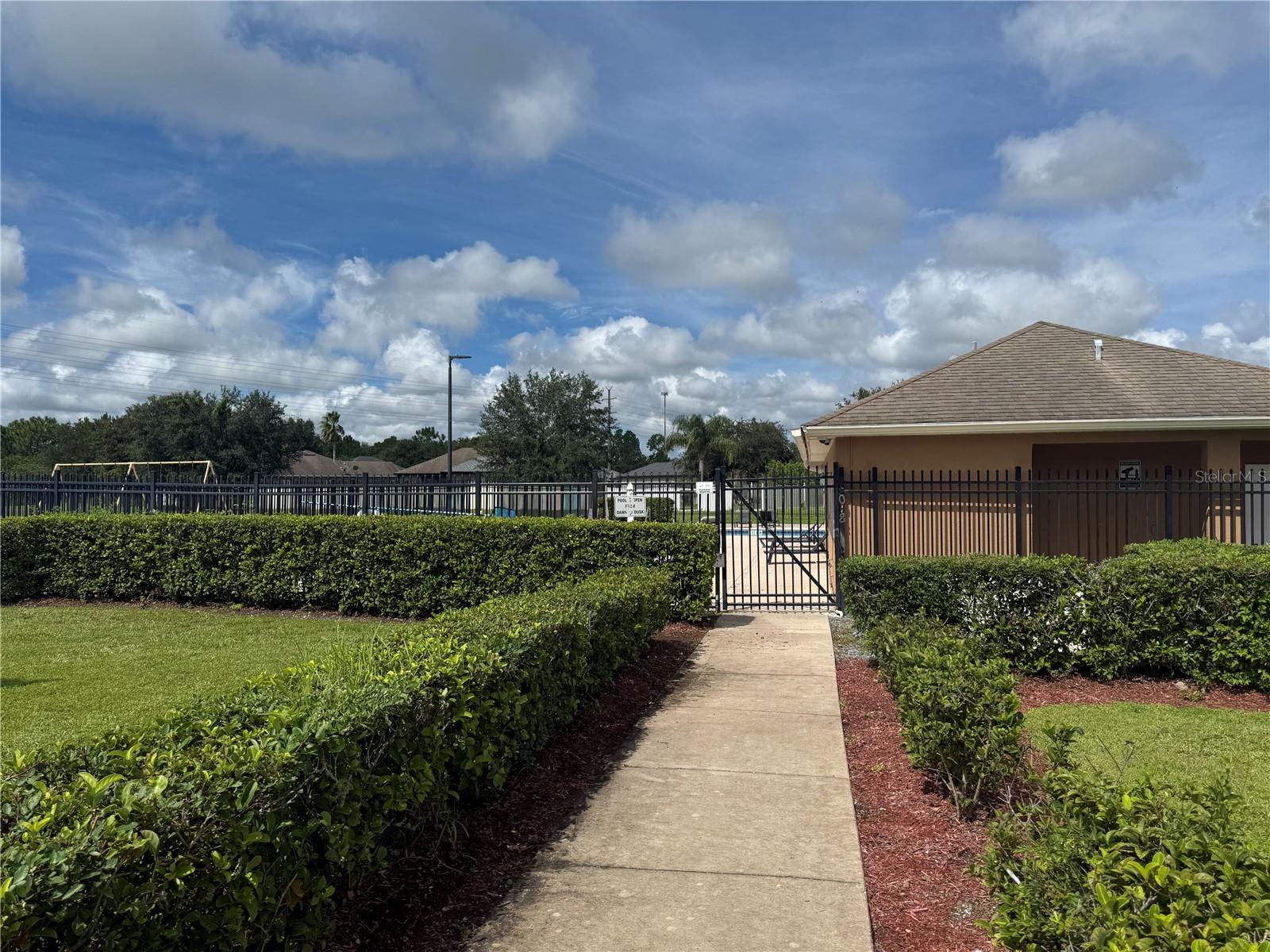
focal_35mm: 24
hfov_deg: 71.6
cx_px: 635
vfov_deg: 56.8
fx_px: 881
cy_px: 476
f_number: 1.78
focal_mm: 6.76
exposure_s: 1/8130
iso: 80
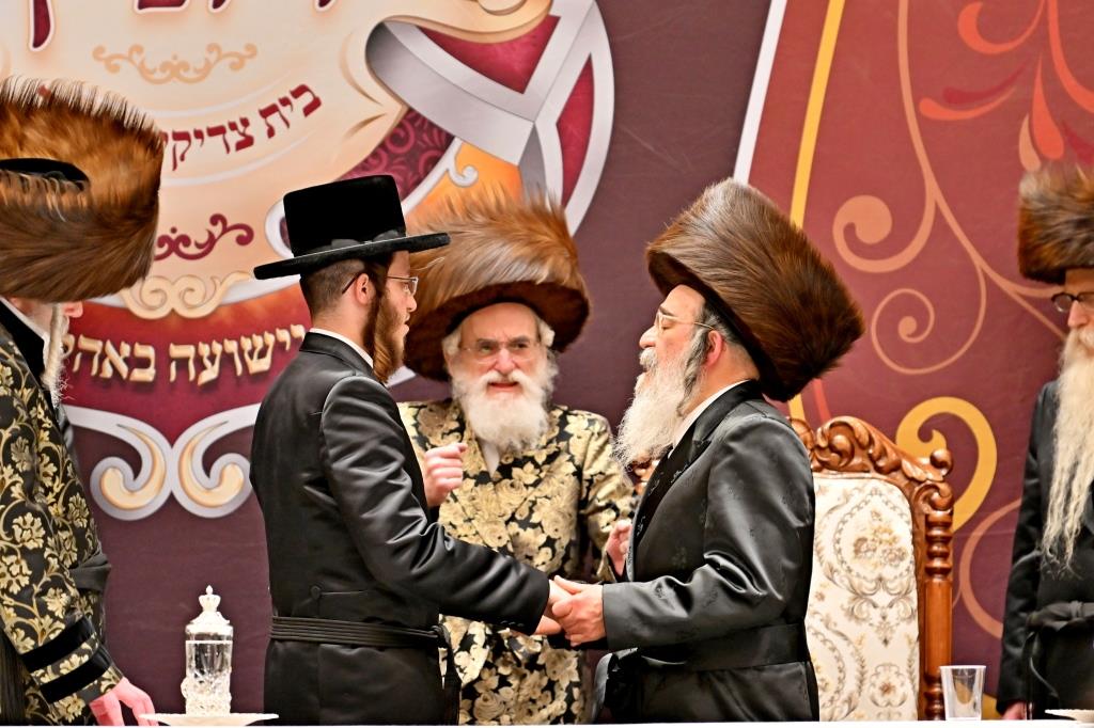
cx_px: 547
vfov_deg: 4.6
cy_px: 364
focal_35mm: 300
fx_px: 9113
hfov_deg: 6.9
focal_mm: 200
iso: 800
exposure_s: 1/800
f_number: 2.8
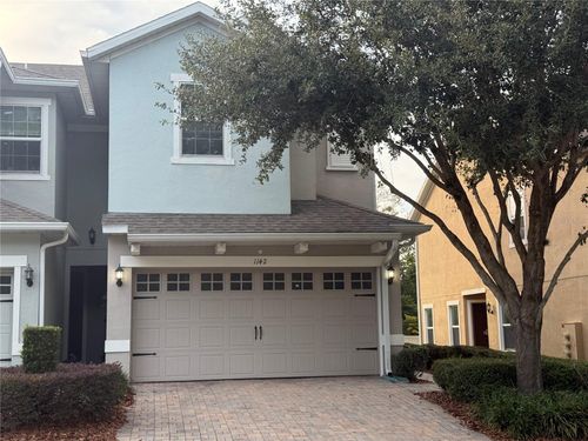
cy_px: 220
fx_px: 815
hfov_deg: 39.7
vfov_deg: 30.3
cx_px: 294
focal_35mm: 48
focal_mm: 6.76
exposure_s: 1/762
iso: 80
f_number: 1.78
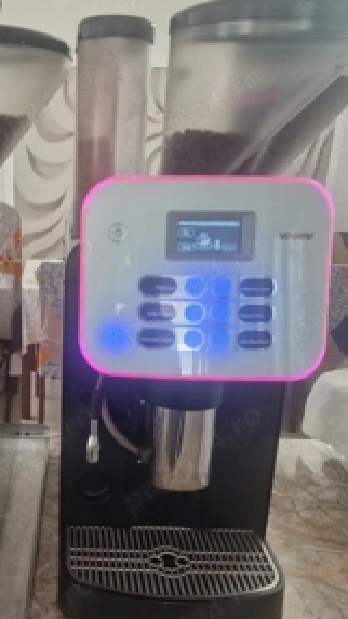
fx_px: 574
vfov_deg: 56.6
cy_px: 316
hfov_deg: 32.8
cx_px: 67
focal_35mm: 35
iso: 200
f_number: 1.8
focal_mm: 5.4
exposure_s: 1/100
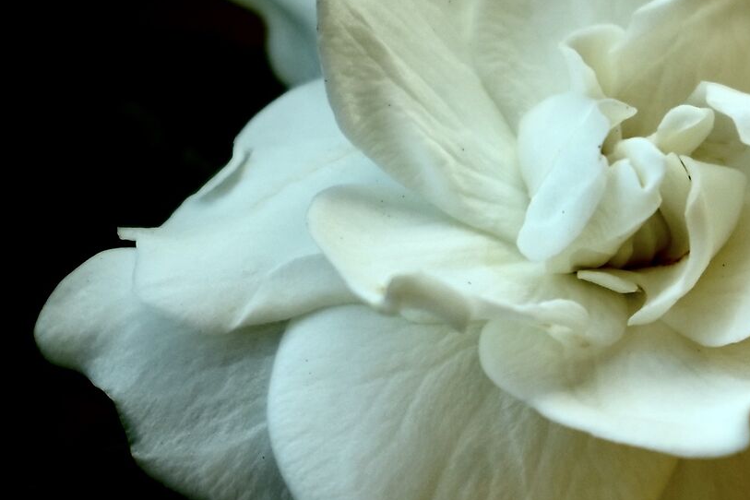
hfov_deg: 8.5
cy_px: 305
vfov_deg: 5.7
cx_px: 567
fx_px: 5041
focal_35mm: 242
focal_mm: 55
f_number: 5.6
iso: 320
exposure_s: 1/250
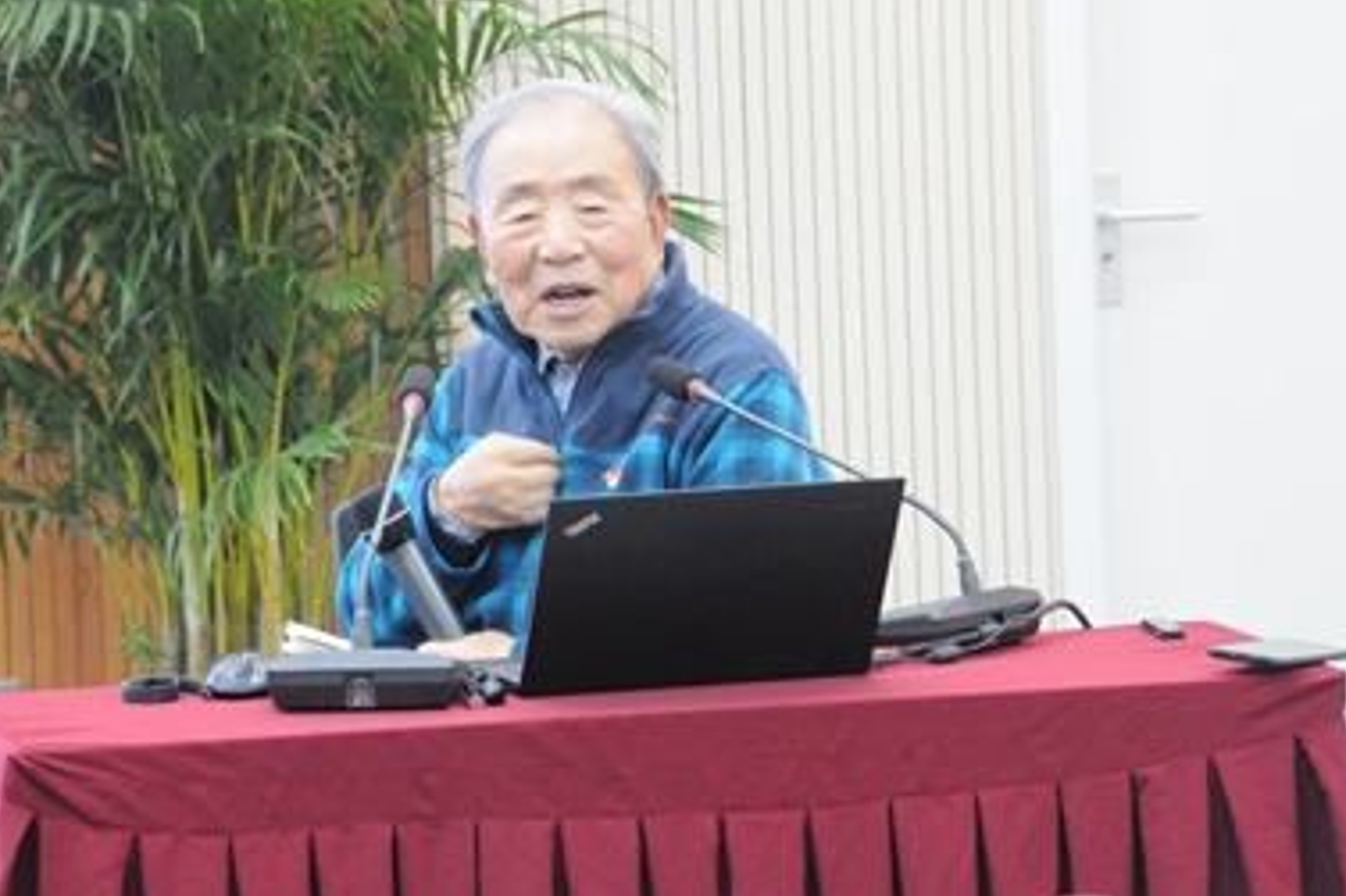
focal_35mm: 209
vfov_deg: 6.6
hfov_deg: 9.9
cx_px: 643
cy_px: 332
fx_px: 7798
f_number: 9
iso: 2500
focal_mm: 105
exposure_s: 1/30
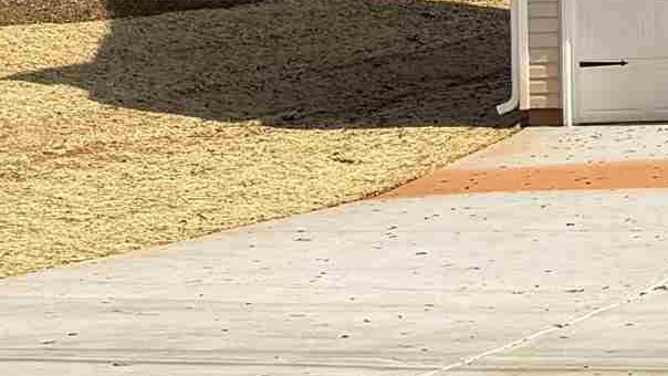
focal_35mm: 133
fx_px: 2356
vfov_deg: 8.9
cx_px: 1283
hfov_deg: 13.9
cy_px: -184
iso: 80
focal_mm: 6.76
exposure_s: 1/4975
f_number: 1.78
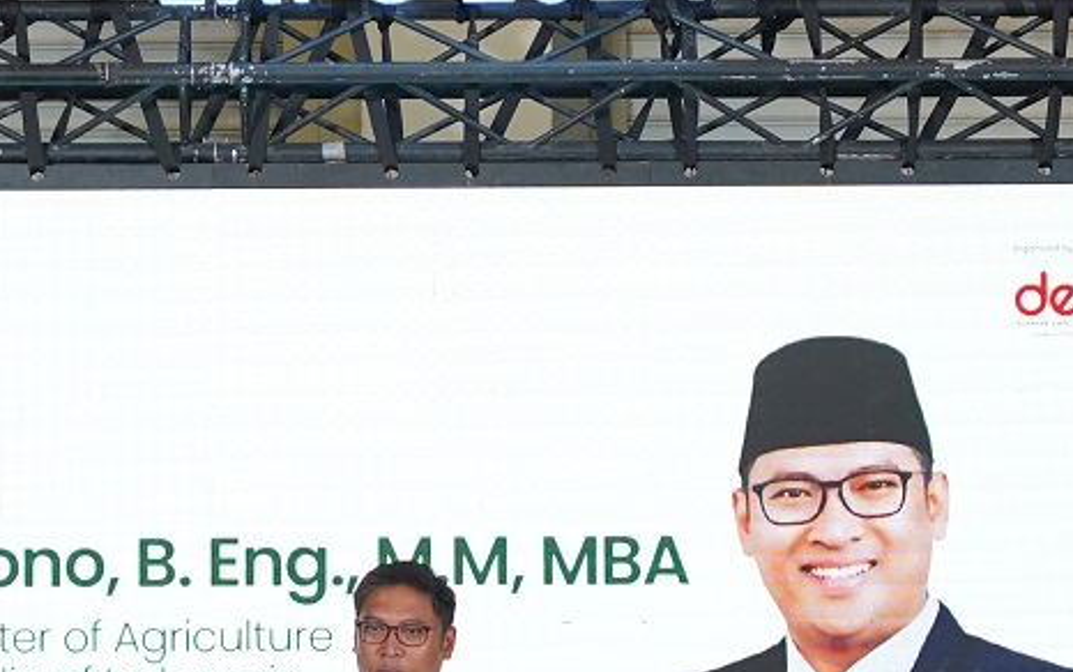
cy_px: 403
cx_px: 414
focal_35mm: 215
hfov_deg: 9.7
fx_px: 6292
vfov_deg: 6.1
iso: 640
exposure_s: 1/800
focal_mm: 55
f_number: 1.8
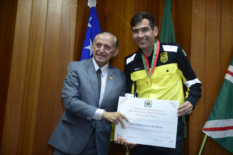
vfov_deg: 22.6
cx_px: 116
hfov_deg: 33.4
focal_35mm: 60
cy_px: 78
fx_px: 388
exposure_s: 1/125
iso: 1600
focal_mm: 60
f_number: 2.8
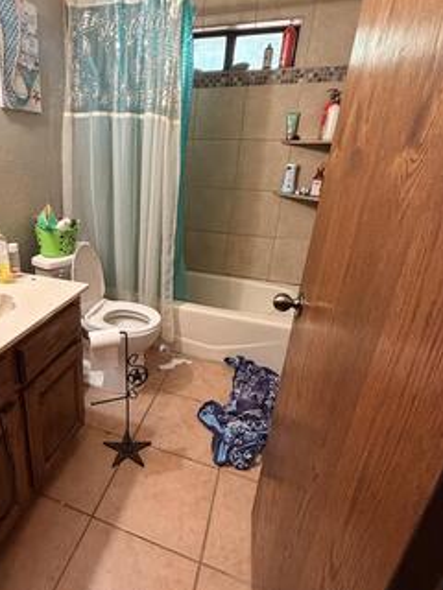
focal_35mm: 21
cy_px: 293
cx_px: 126
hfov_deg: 60.8
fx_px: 358
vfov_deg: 79.0
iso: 500
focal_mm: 2.22
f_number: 2.2
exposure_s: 1/60
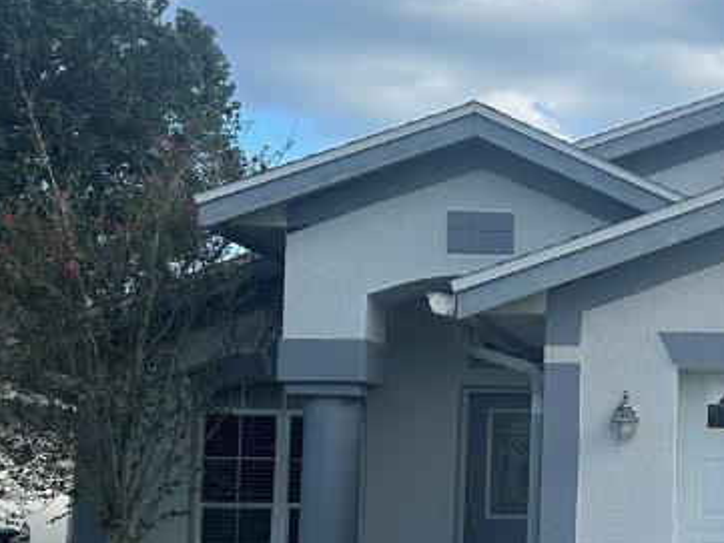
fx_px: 1423
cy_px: 391
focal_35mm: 68
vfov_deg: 21.5
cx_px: 977
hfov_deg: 24.4
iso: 80
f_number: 1.78
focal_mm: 6.86
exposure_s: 1/2155
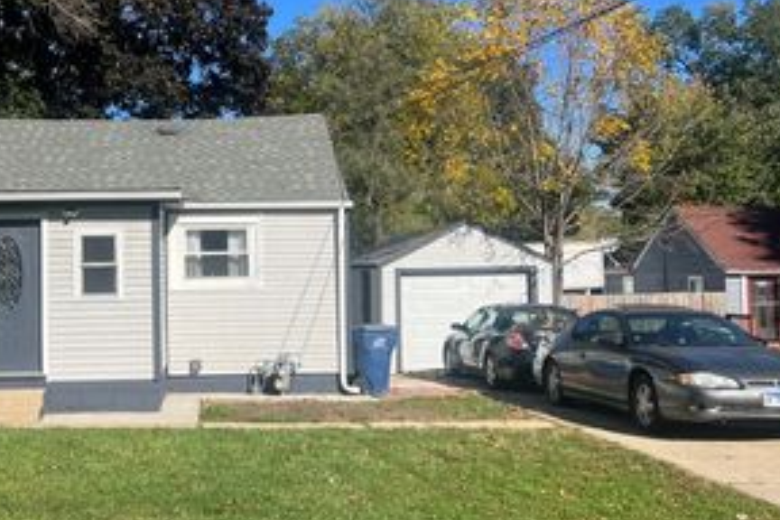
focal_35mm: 47
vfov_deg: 28.6
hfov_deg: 40.8
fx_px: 1018
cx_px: 200
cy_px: 221
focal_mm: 5.7
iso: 50
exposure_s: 1/4274
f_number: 1.5
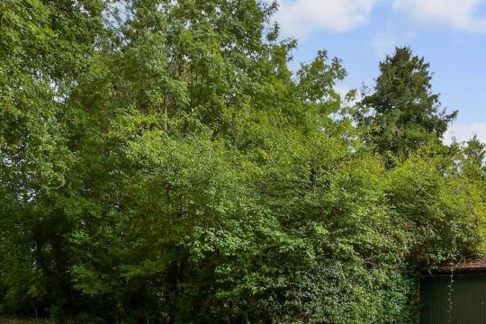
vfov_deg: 35.1
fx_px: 486
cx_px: 269
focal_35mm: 36
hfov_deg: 53.0
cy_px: 282
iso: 200
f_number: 8
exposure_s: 1/400
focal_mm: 13
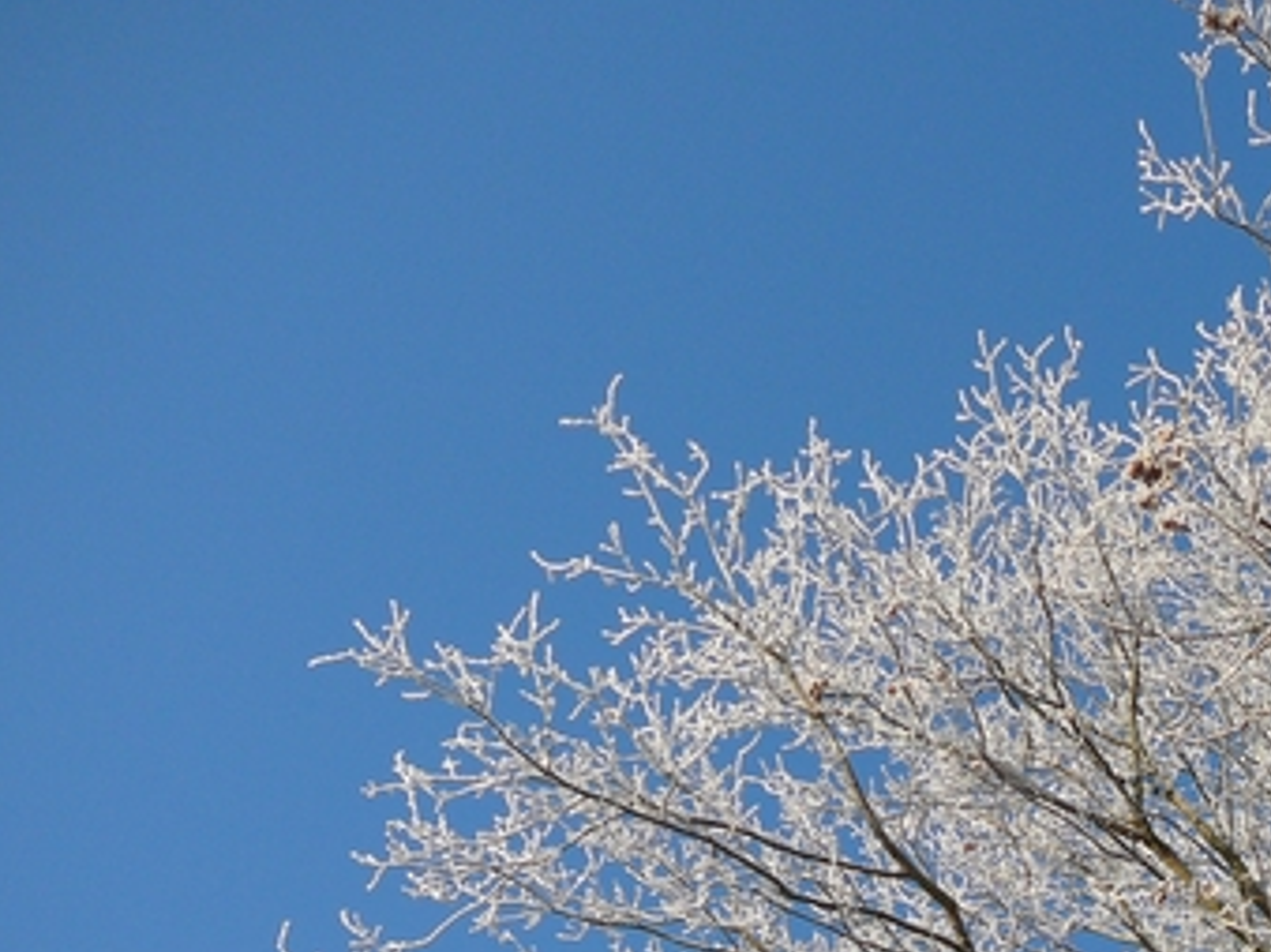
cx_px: 1121
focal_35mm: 62
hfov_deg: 30.0
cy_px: 810
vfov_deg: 23.2
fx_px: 2276
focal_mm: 5.2
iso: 80
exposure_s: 1/640
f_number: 2.8
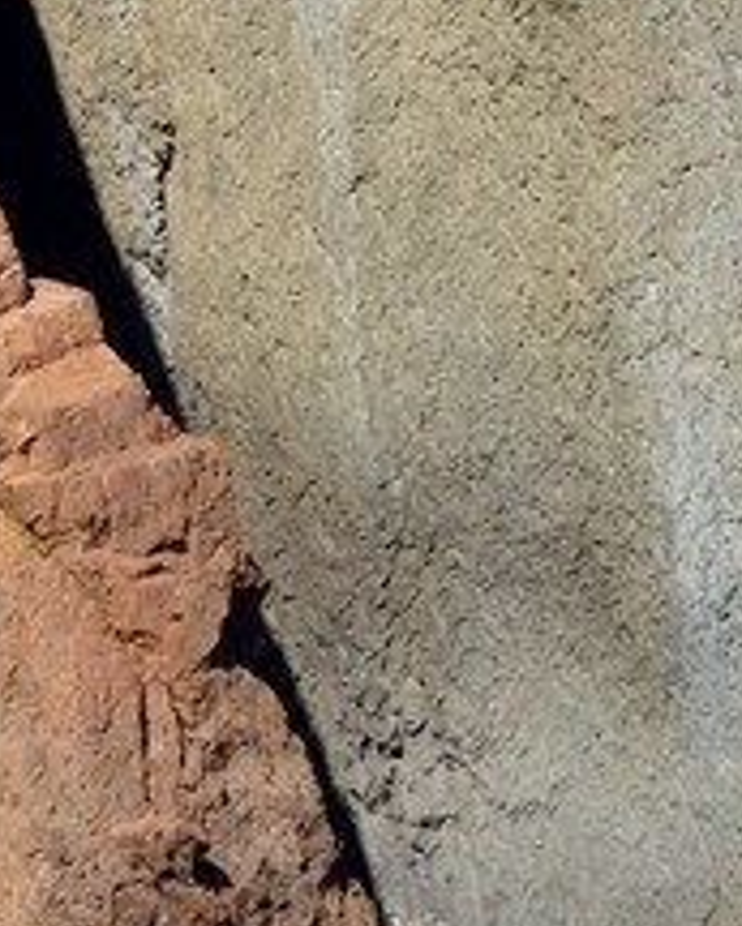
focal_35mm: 264
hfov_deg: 5.9
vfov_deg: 6.6
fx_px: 7242
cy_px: -1912
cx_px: 39
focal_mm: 38
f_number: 11
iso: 400
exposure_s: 1/400
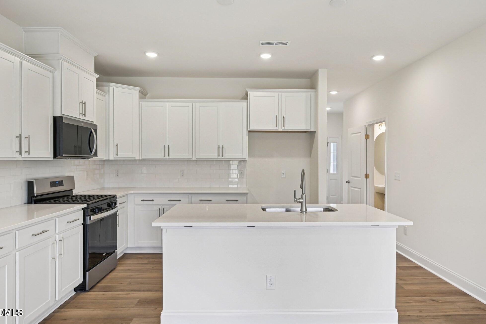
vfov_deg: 57.2
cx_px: 250
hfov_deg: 78.6
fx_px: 297
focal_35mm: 22
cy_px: 158
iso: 280
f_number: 8
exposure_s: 1/20
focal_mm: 21
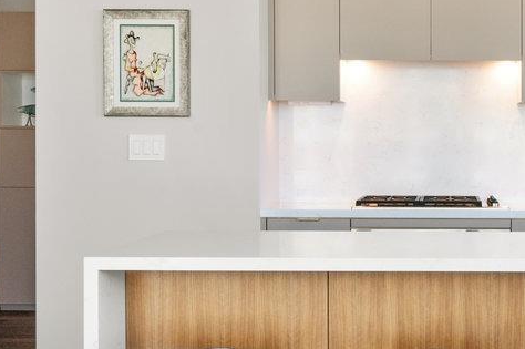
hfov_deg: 25.6
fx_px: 1126
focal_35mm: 77
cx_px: 456
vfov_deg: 17.6
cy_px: 154
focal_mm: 30.5
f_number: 11
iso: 400
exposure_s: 1/40
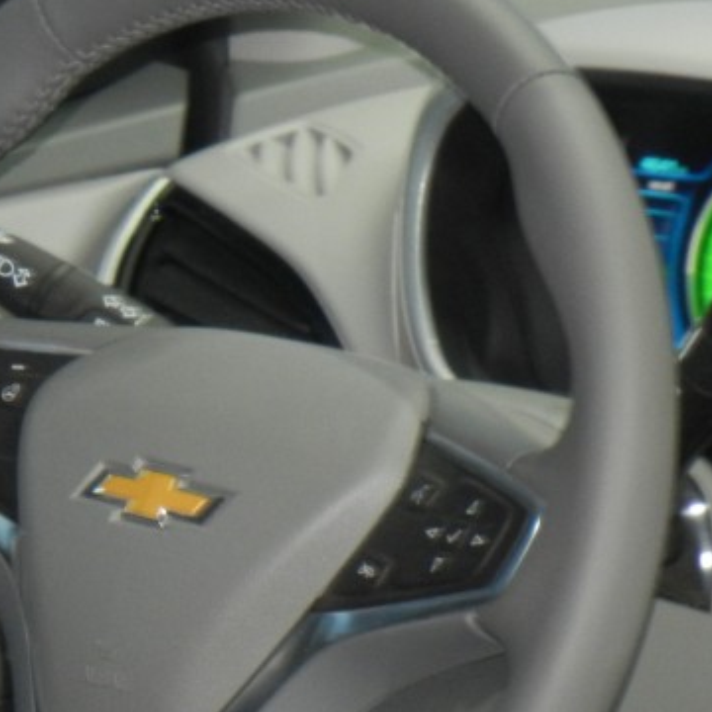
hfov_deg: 6.0
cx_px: 465
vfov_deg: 6.0
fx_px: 6795
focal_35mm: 292
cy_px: 443
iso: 400
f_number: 4.6
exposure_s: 1/30
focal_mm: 20.9
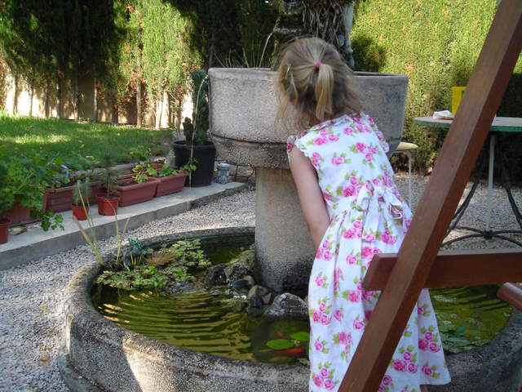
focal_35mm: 47
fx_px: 709
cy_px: 196
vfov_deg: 30.9
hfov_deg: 40.4
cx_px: 261
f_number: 3.4
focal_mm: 7.8
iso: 50
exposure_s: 1/90.2
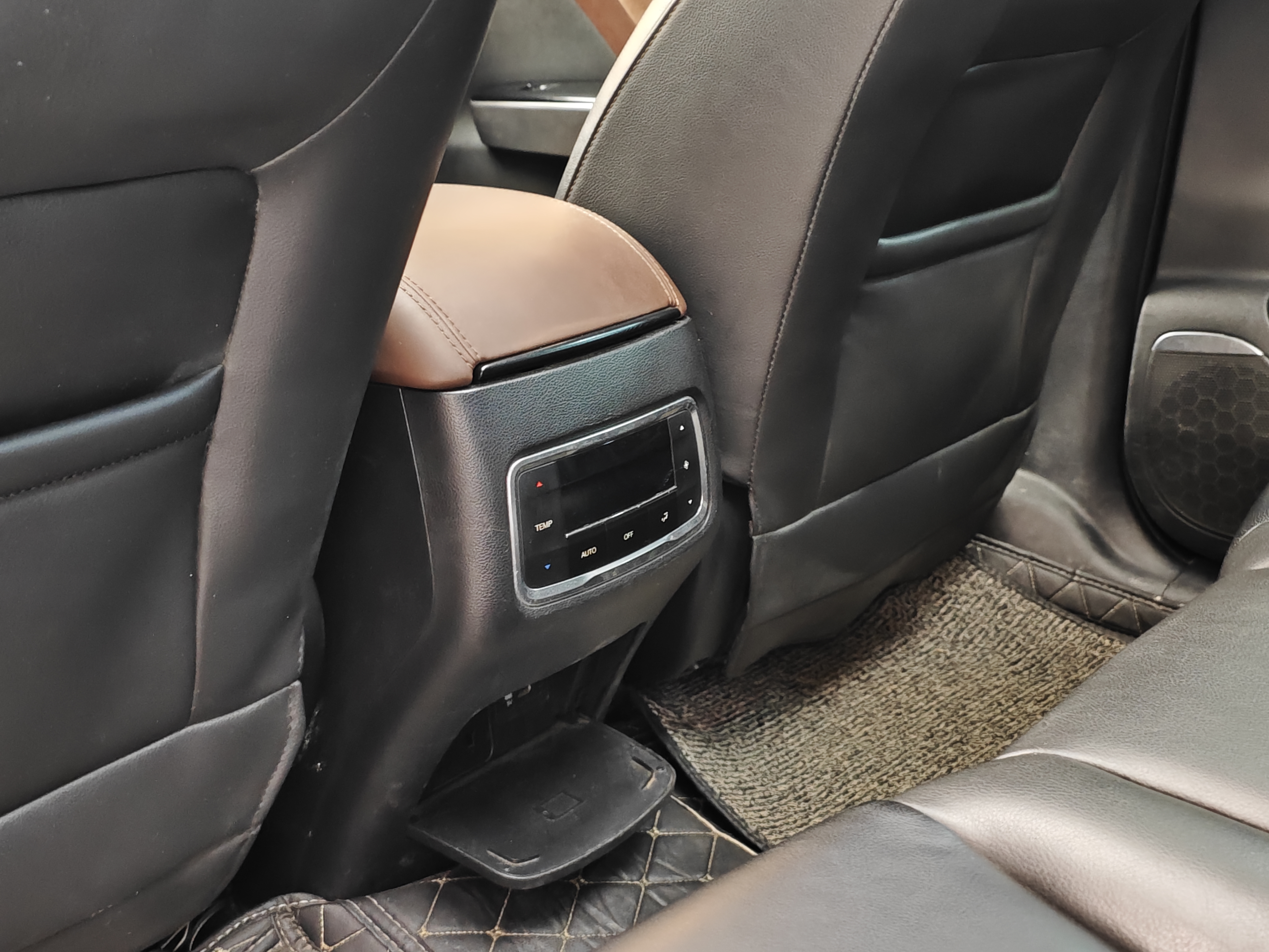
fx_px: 1686
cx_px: 634
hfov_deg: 41.2
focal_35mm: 46
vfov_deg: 31.5
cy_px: 476
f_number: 1.9
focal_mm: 8.7
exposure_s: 1/20
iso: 5000
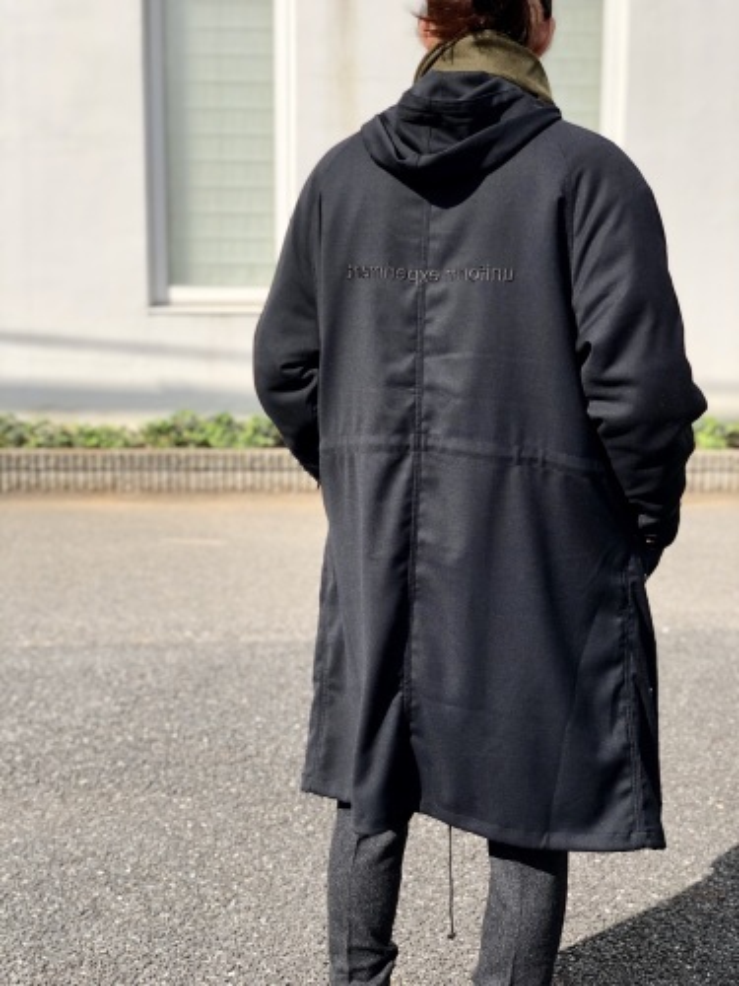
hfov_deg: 28.0
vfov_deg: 36.8
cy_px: 493
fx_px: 1480
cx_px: 370
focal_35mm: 52
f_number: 2.4
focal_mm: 6
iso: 16
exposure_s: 1/640
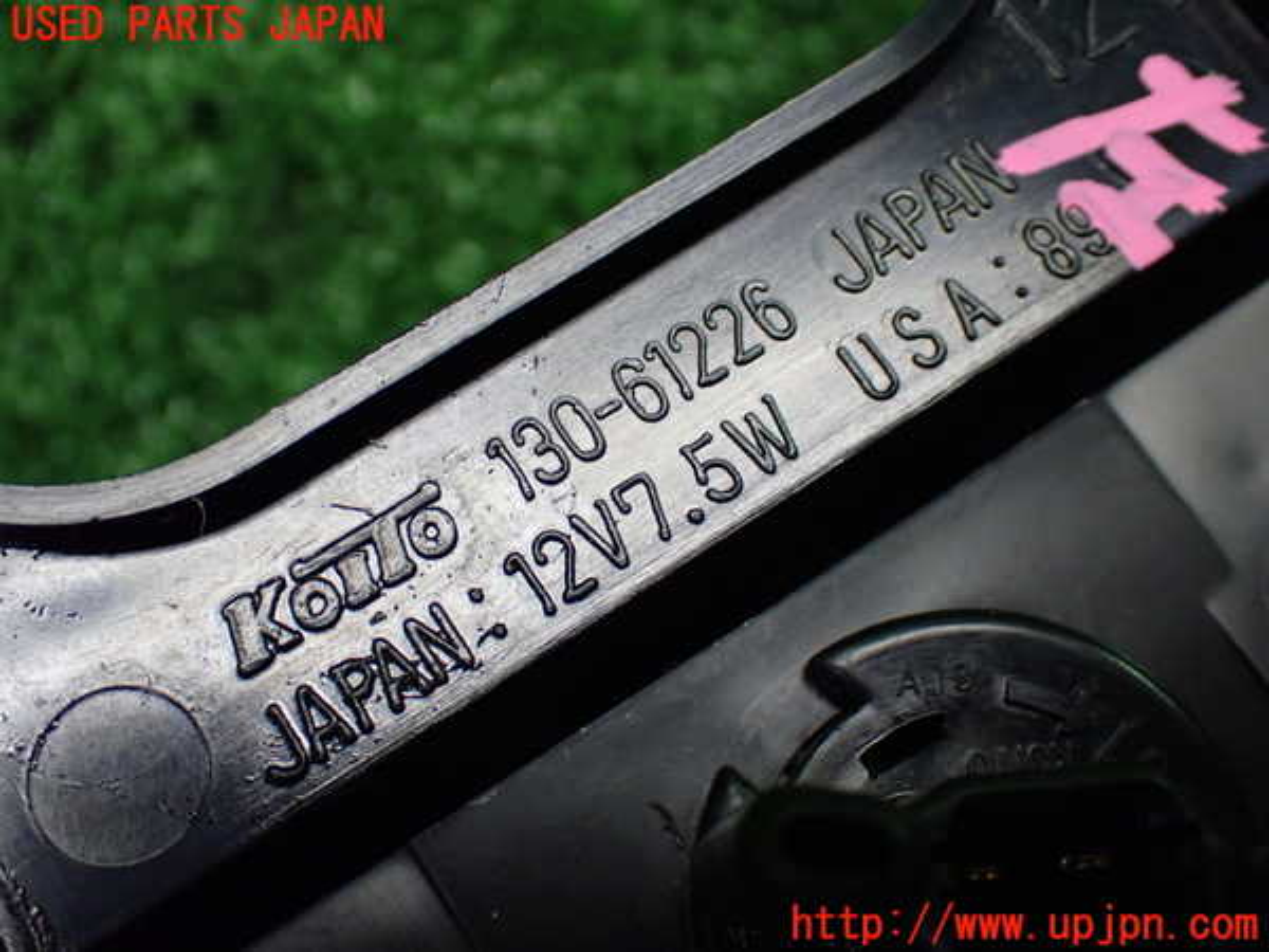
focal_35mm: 47
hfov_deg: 40.4
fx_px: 1723
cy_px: 476
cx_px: 634
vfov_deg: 30.9
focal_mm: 8.4
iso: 800
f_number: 3.1
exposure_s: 1/100
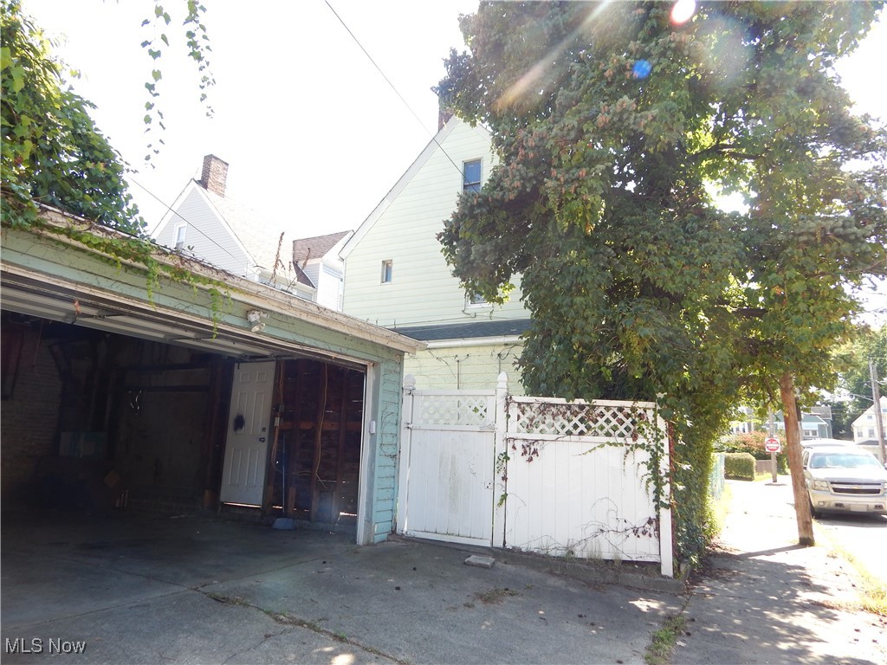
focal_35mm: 23
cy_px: 332
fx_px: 589
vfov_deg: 58.9
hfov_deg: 73.9
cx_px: 444
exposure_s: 1/200
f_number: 3
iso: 125
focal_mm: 4
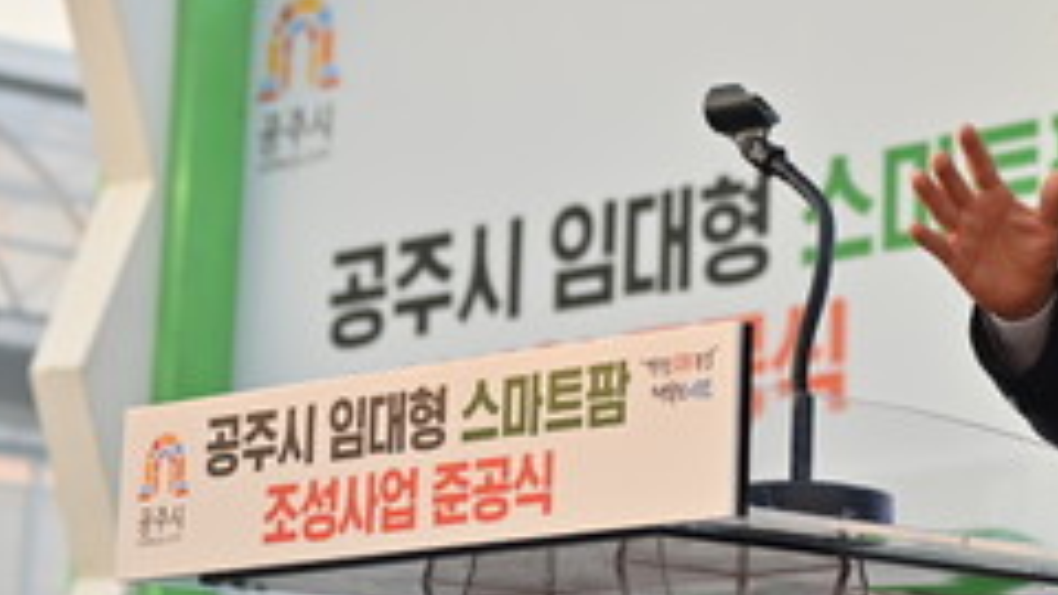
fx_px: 5134
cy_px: -57
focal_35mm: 183
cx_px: 780
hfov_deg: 11.7
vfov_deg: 6.6
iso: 100
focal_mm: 70
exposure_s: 1/200
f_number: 4
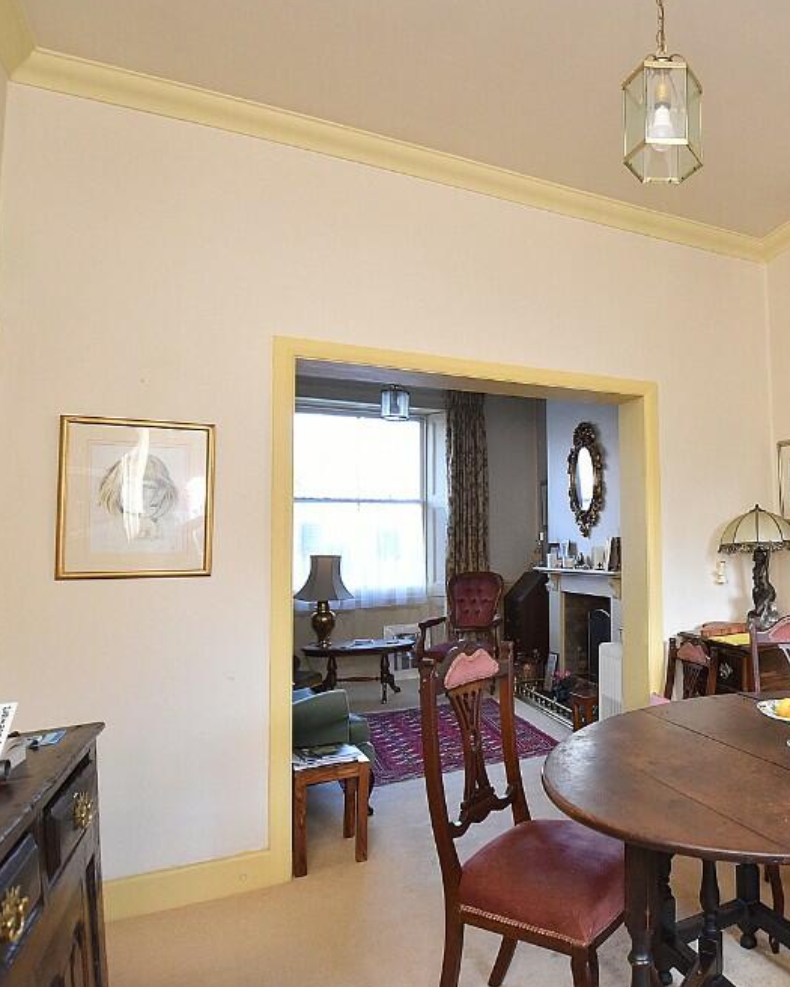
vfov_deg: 75.0
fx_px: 643
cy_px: 498
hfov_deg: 57.8
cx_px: 644
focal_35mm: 22
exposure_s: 1/125
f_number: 4
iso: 1000
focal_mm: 10
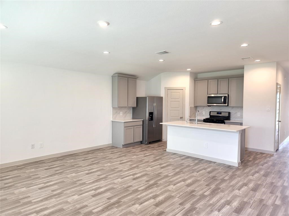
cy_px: 108
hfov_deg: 73.9
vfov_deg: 58.9
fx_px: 192
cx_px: 144
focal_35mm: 23
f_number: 1.8
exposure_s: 1/120
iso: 125
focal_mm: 5.4
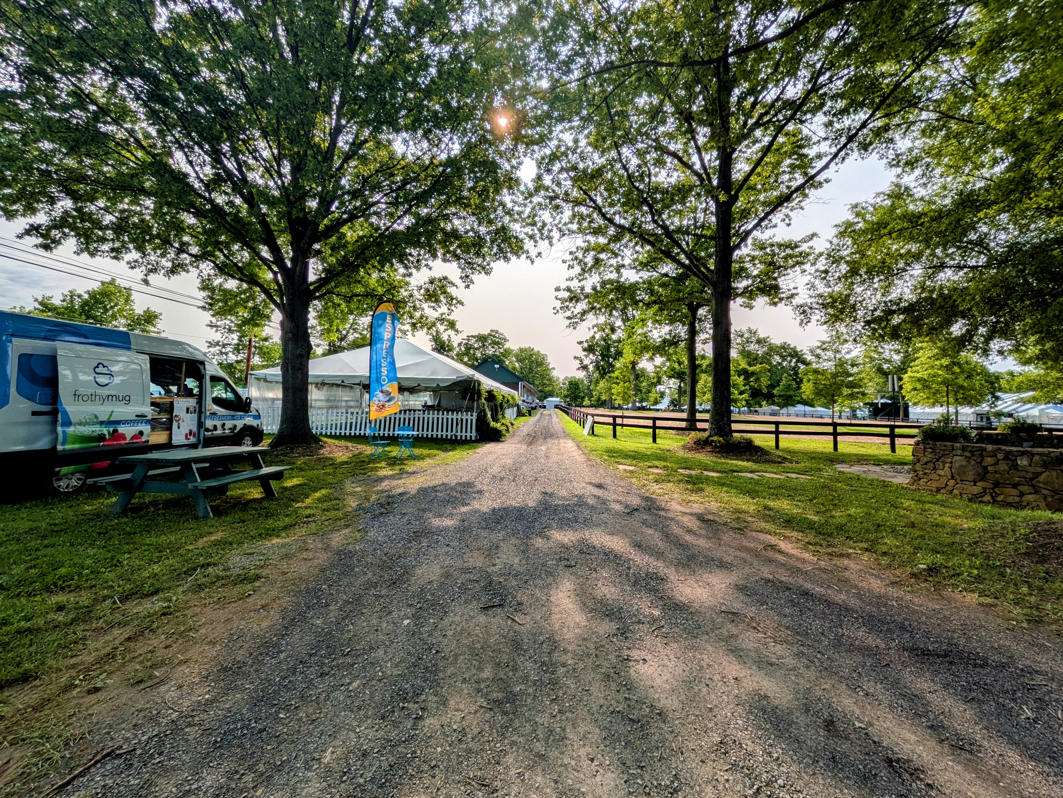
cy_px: 399
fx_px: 430
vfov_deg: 85.7
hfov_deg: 102.0
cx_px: 532
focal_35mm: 14
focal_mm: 1.83
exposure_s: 1/3436
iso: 42
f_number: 2.2
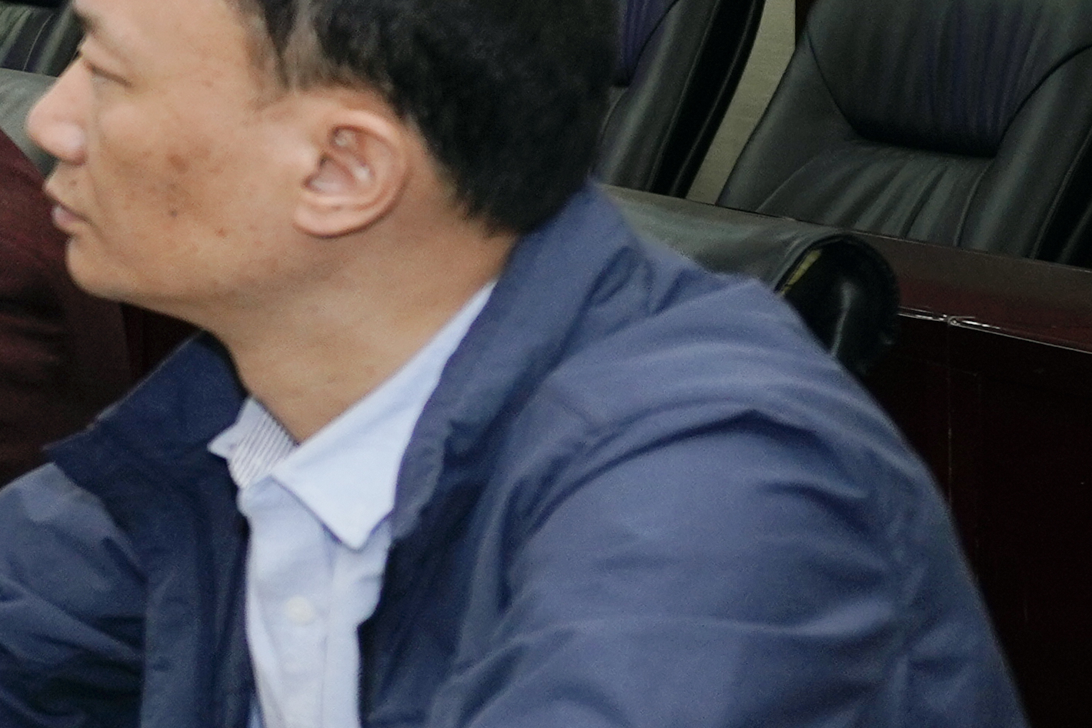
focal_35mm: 134
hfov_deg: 10.6
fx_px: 4064
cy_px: -318
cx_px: -2192
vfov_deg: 10.0
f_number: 3.2
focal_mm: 20
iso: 500
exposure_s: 1/250
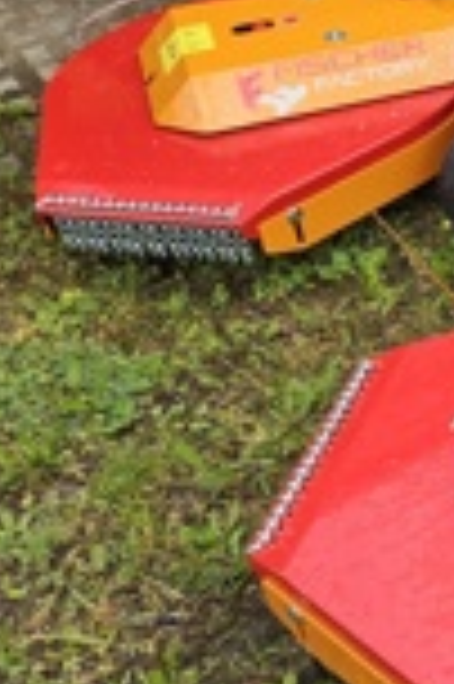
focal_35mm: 63
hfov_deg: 17.7
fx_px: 1194
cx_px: 800
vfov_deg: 31.5
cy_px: 194
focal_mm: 5.4
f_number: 1.8
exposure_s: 1/353
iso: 25
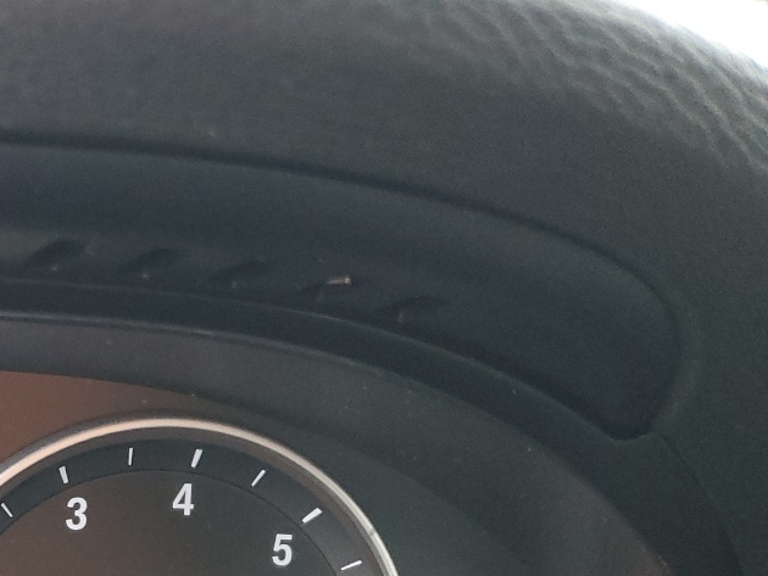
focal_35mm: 66
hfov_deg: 25.7
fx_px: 1465
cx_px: -200
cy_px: 729
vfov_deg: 20.5
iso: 132
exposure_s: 1/60.2
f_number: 1.5
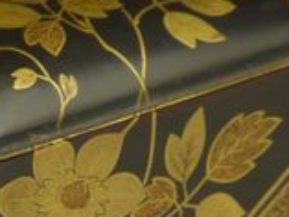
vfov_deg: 3.3
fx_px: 3793
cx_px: 31
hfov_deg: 4.4
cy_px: 166
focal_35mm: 454
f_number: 3.5
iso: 200
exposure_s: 1/100
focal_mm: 21.4
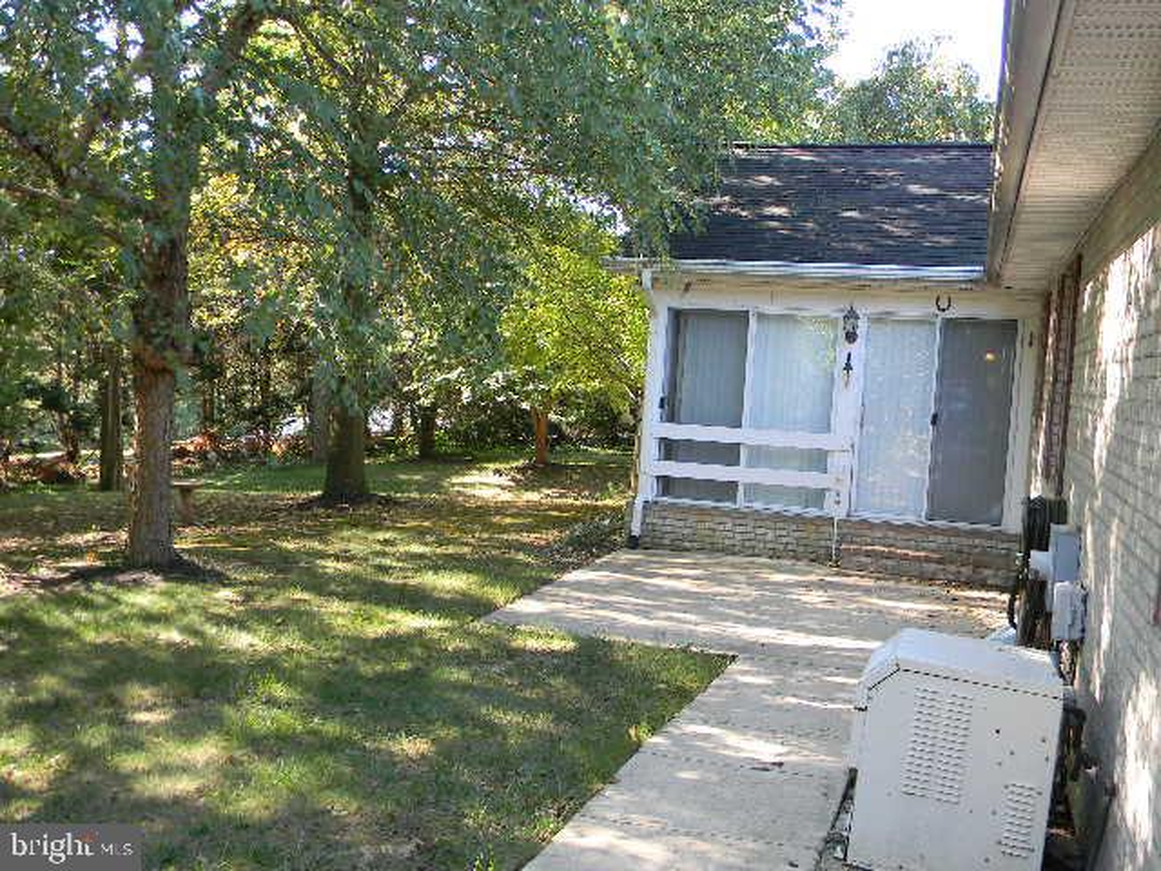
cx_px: 580
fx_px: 1207
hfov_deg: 51.4
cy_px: 436
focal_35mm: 36
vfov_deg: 39.7
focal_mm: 6.4
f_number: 3.7
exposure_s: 1/37.4
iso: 80
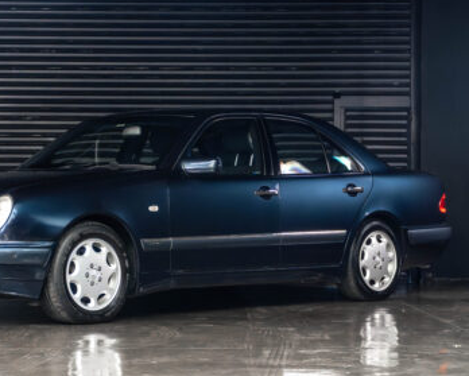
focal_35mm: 97
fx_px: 1348
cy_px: 186
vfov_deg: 15.9
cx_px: 148
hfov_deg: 19.7
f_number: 4
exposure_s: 1/60
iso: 3200
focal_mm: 50
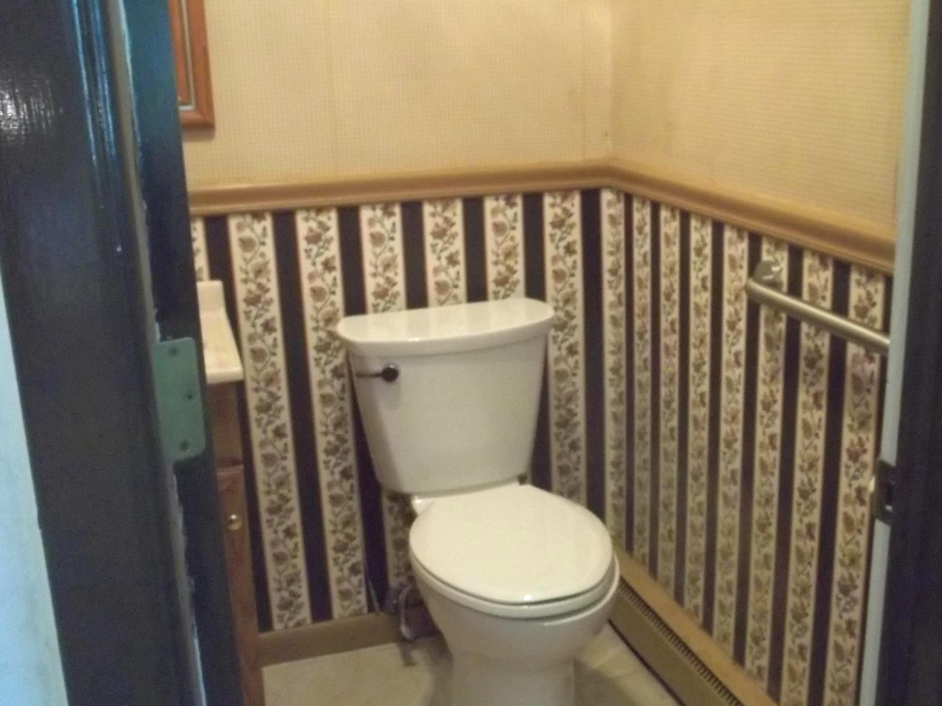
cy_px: 384
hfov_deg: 45.4
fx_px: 1116
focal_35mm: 41
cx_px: 581
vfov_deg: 35.1
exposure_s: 1/8
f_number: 3.3
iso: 400
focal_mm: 5.9
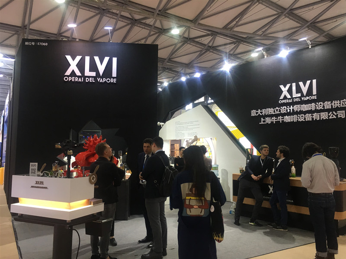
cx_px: 173
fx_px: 290
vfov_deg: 48.2
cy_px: 130
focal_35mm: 29
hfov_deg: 61.7
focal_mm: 4.15
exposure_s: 1/33
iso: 50
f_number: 2.2
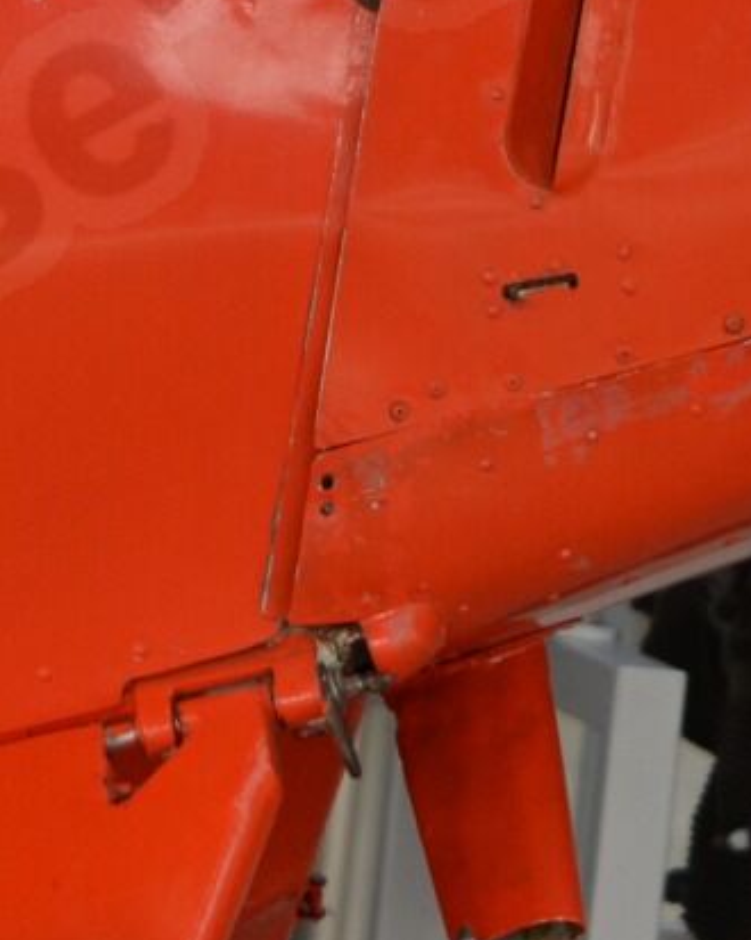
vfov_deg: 4.1
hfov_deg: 3.3
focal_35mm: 475
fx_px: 13207
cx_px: 580
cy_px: -185
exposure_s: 1/80
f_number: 4.5
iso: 400
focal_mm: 68
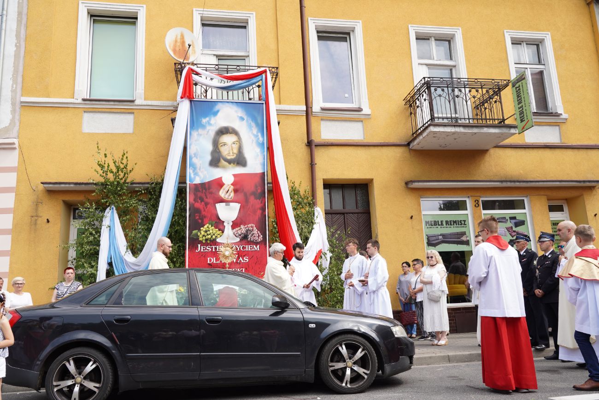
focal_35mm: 29
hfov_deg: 63.7
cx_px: 300
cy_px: 200
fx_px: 483
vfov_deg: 45.0
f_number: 7.1
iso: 100
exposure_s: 1/125
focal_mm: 29
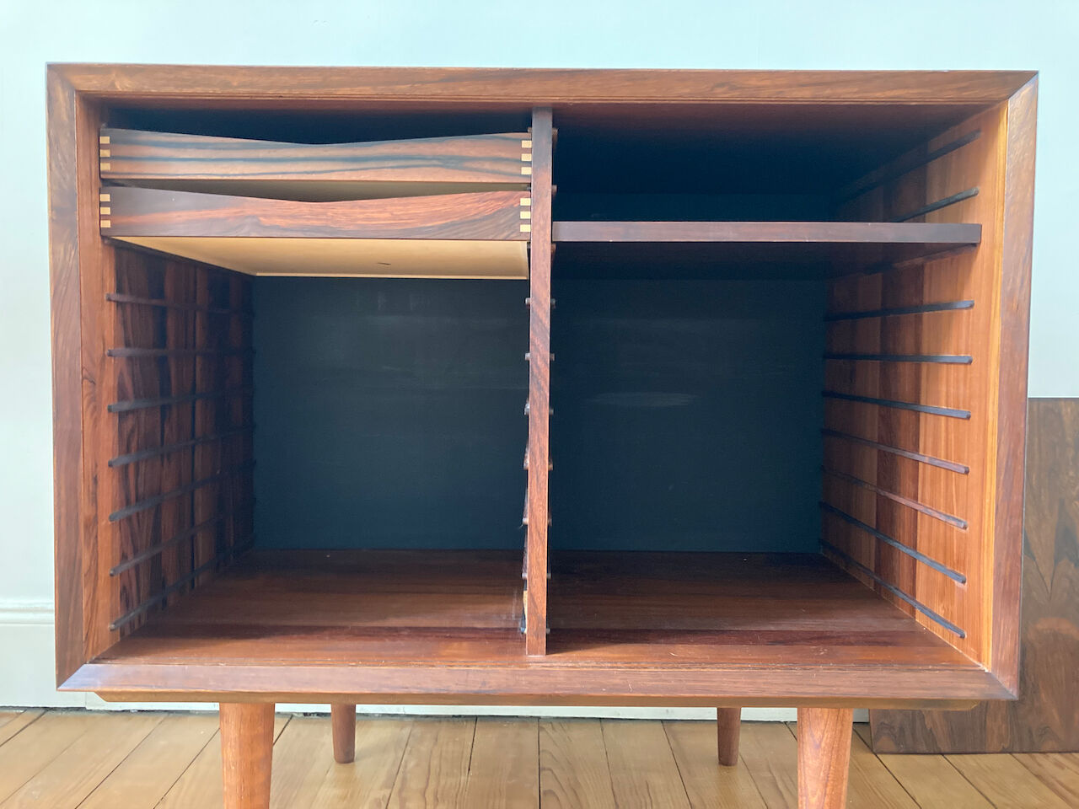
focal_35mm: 28
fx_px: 873
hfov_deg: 63.4
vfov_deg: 49.7
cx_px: 540
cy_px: 404
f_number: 1.8
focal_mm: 3.99
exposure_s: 1/30
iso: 500
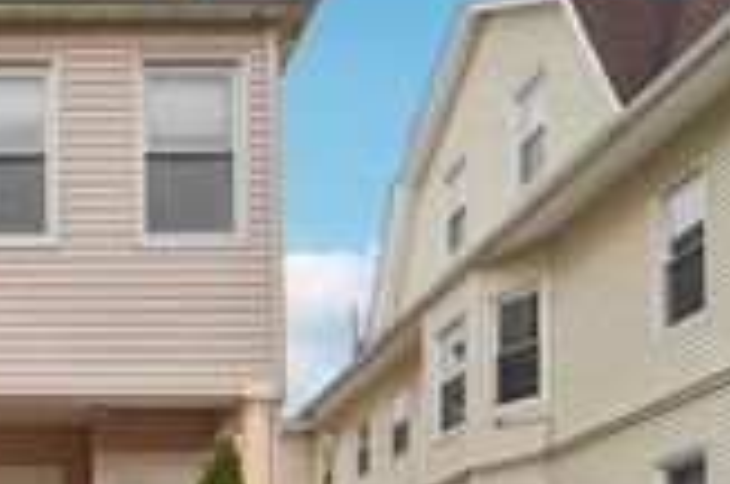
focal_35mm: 43
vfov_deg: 29.4
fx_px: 870
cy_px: 464
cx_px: -27
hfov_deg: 39.2
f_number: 8
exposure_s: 1/320
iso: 400
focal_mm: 14
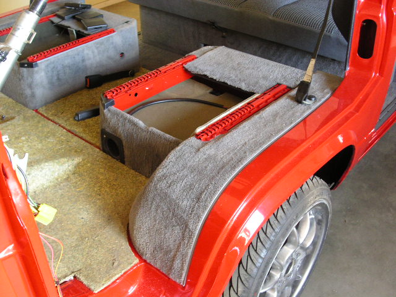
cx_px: 198
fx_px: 435
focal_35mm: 38
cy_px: 148
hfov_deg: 49.0
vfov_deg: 37.7
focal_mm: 7.8
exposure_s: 1/20
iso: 200
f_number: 2.8
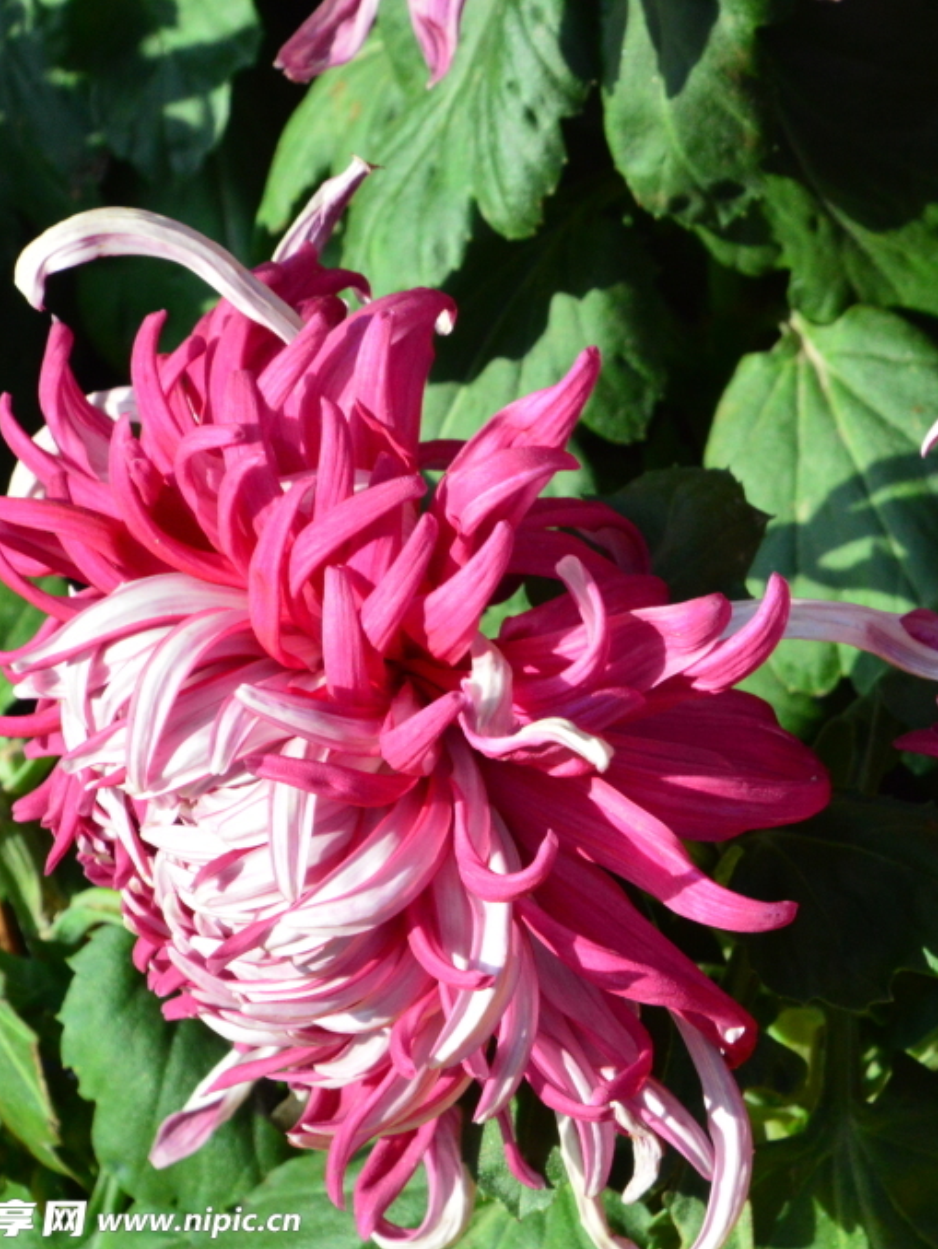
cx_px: 855
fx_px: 18848
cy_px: 625
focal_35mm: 522
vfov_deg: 3.8
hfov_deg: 2.8
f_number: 18
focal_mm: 240
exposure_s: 1/250
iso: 2000
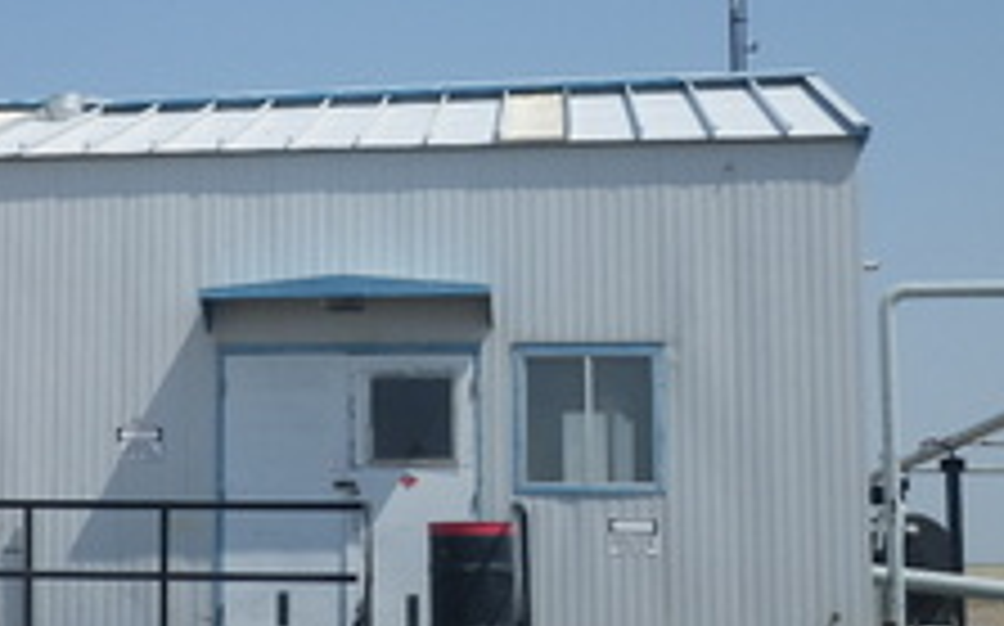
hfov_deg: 25.2
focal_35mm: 80
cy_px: 270
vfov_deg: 16.3
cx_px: 140
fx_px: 2187
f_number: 5
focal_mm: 7.5
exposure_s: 1/640
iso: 80
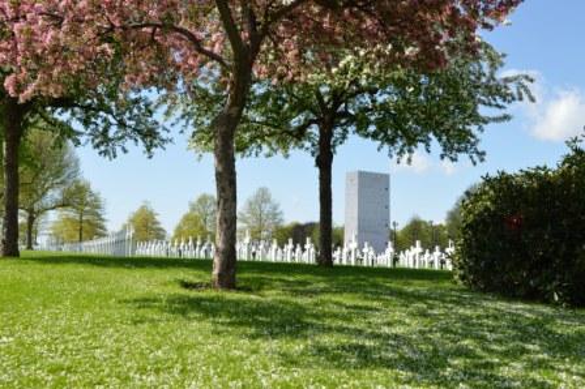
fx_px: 658
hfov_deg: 48.0
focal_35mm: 40
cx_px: 292
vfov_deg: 33.0
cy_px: 194
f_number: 8
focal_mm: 27
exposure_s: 1/250
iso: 100
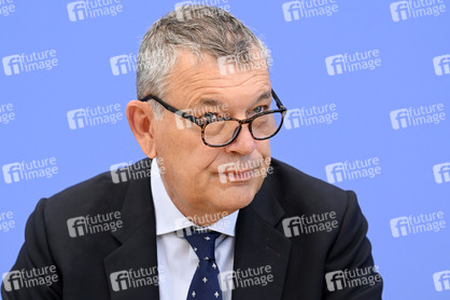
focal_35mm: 151
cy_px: 144
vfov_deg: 9.1
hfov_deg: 13.6
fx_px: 1886
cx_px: 217
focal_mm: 140
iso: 4000
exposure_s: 1/500
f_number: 5
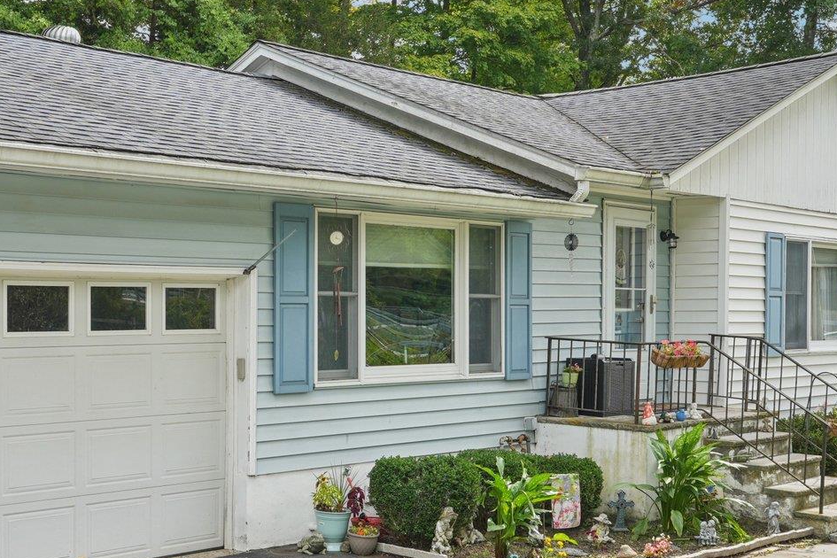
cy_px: 346
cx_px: 281
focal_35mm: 53
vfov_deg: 25.4
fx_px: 1234
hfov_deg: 37.1
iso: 100
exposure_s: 1/100
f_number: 8
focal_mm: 24.5
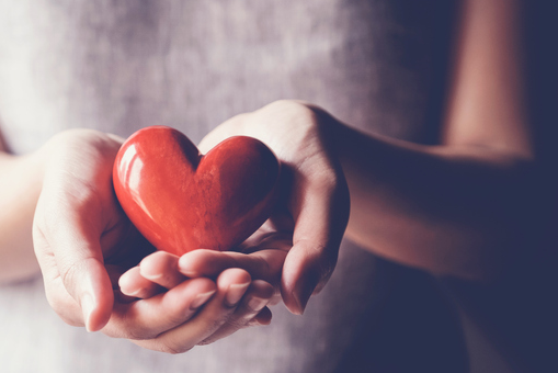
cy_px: 196
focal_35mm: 118
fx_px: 1830
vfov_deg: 11.6
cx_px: 202
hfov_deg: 17.3
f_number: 2.8
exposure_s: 1/170
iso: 500
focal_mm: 55
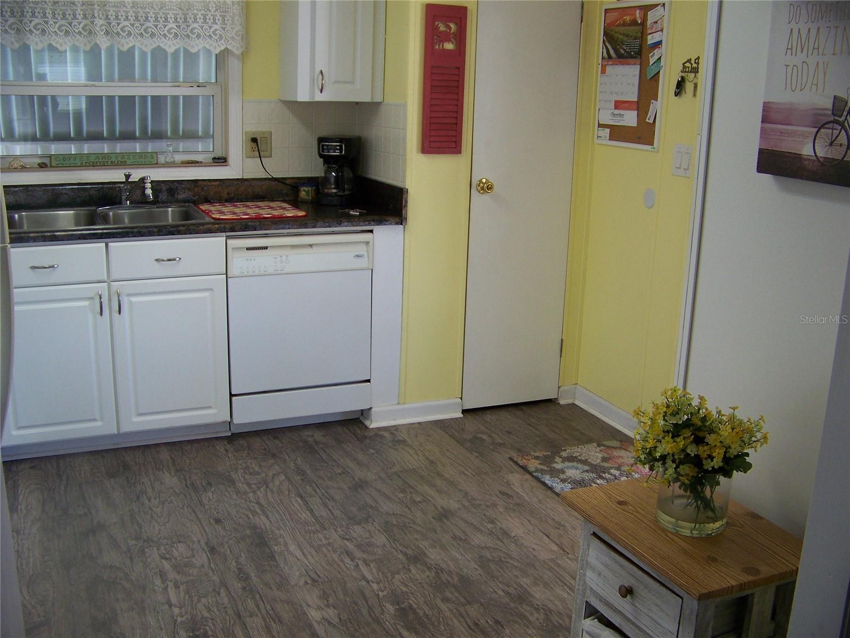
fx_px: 884
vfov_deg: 39.7
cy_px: 319
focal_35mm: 36
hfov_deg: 51.4
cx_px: 425
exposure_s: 1/30
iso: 125
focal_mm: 5.85
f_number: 2.8
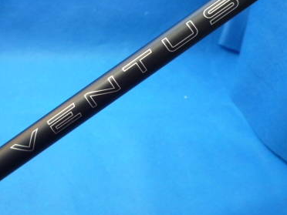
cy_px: 83
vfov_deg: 33.5
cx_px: 110
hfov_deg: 43.6
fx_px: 357
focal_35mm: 43
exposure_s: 1/30
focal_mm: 4.5
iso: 250
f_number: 2.8
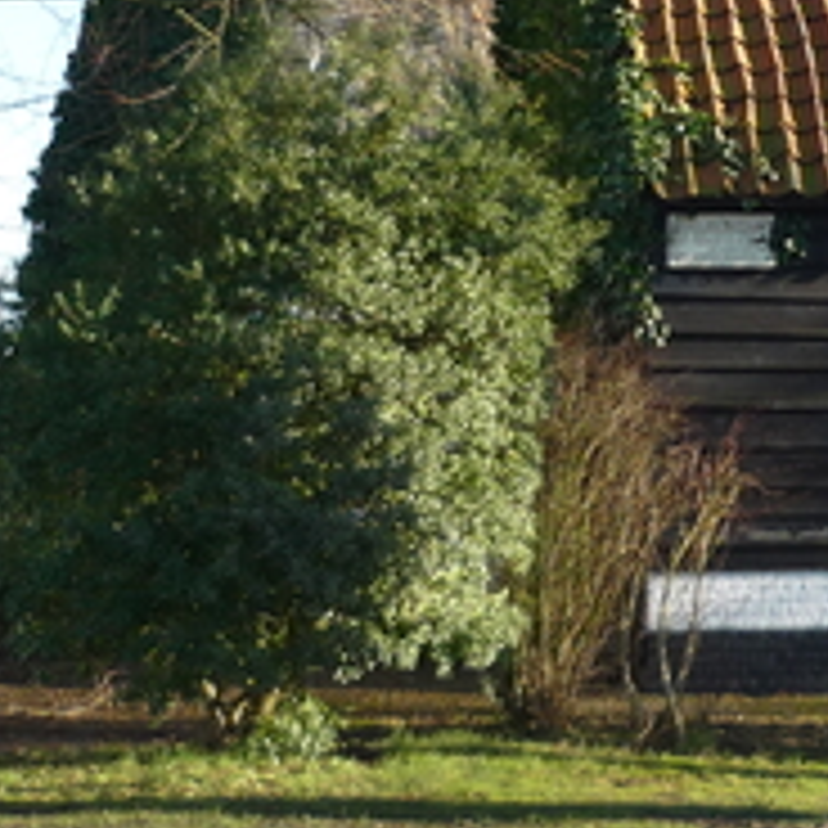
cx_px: 832
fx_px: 2571
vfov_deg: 18.1
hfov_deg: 17.8
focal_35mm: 95
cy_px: 144
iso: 100
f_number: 2.8
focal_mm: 5.5
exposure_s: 1/320
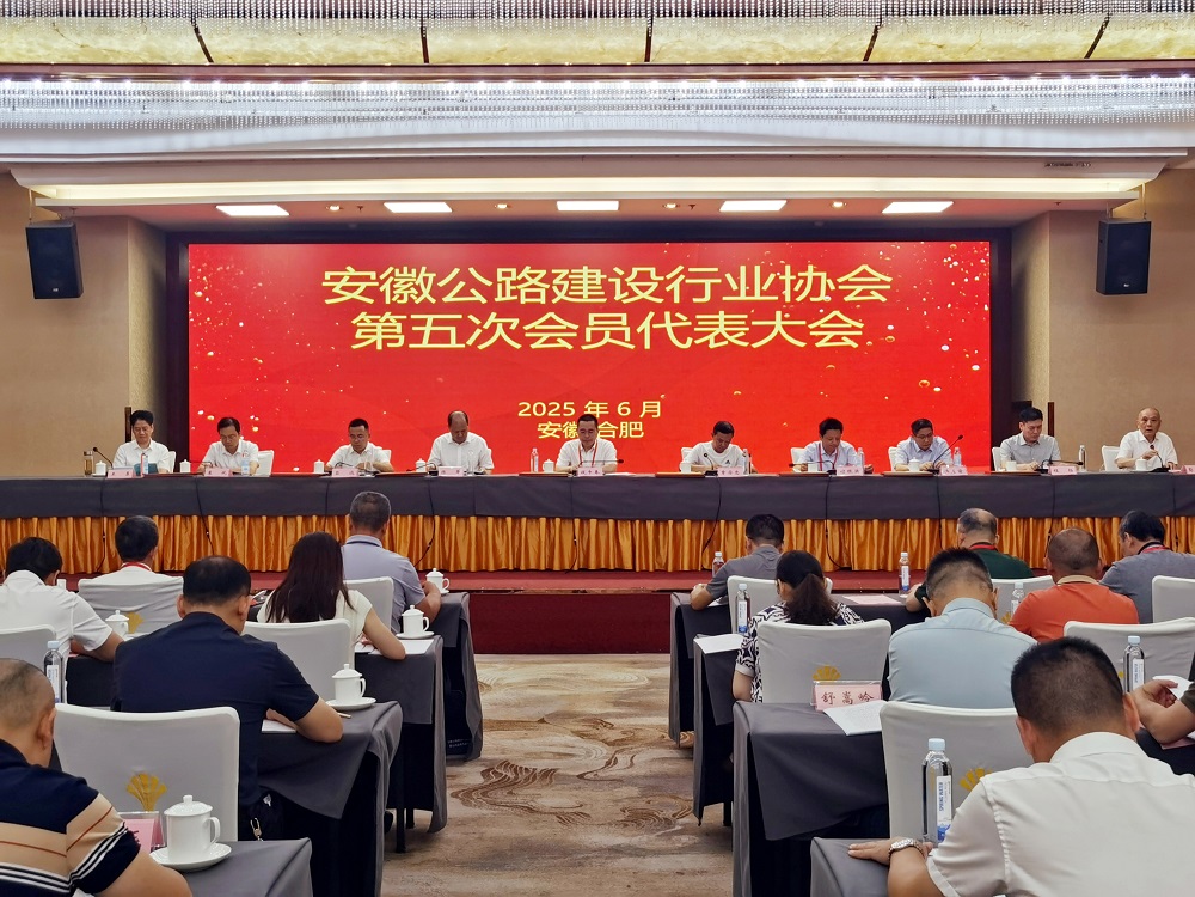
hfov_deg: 42.9
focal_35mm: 44
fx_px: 1519
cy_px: 448
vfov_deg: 32.9
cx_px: 598
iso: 50
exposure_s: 1/195
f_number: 1.6
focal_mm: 5.56
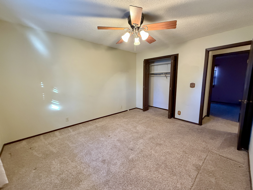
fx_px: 102
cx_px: 126
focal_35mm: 14
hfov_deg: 102.1
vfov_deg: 85.7
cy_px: 95
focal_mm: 2.22
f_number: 2.2
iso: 640
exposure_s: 1/60
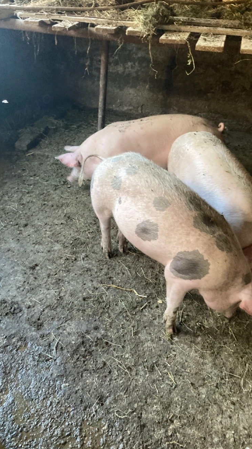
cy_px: 223
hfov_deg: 37.8
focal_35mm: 31
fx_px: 368
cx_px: 126
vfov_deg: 62.6
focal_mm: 3.99
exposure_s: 1/33
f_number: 1.8
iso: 400
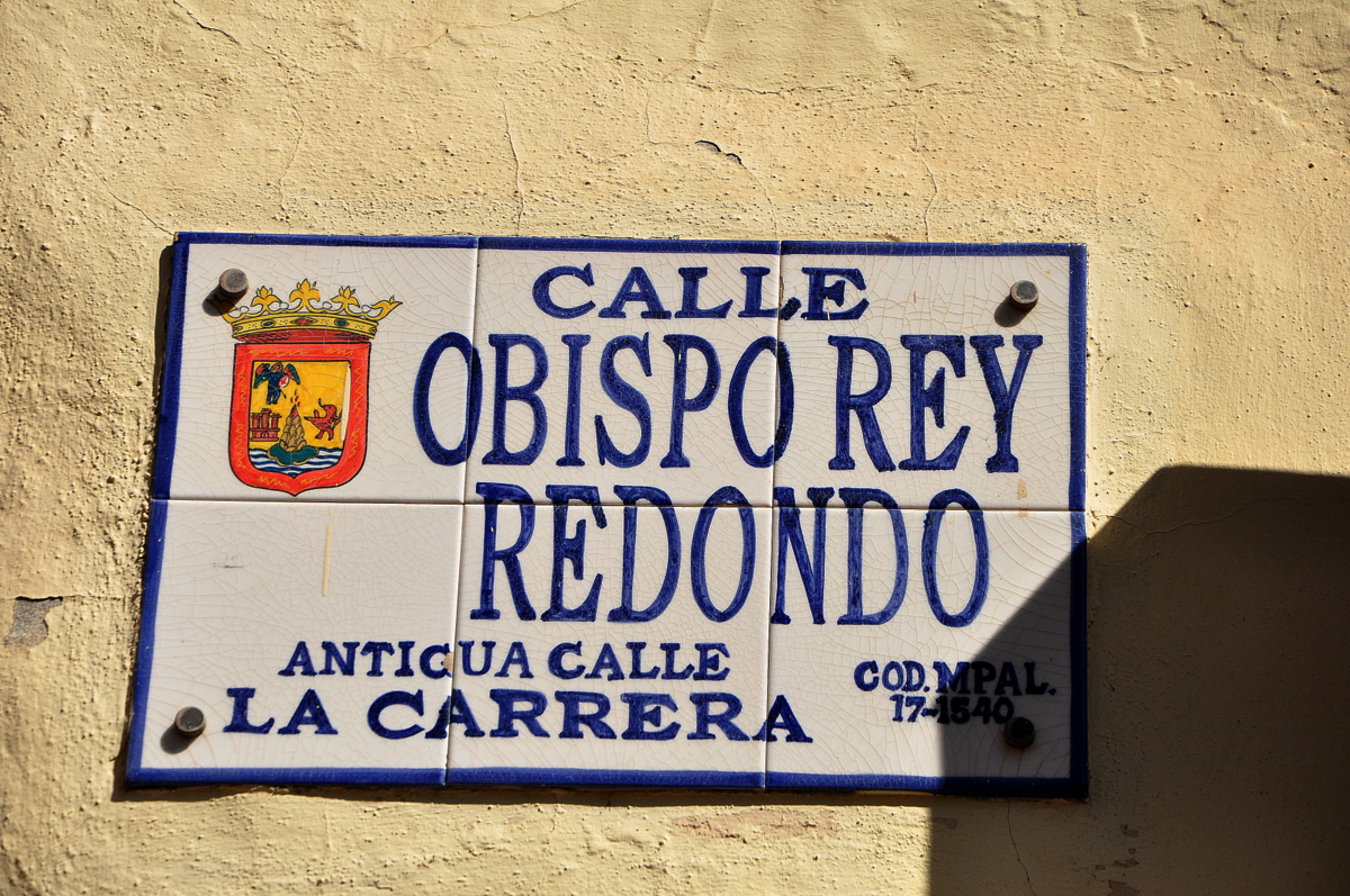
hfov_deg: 13.1
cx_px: 675
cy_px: 448
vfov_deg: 8.7
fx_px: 5899
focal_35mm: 158
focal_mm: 105
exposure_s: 1/1000
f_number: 8
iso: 400
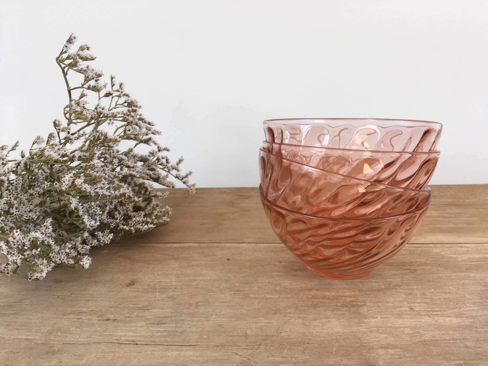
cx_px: 244
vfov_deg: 48.2
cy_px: 183
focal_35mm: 29
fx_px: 409
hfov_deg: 61.7
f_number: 2.2
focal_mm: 4.15
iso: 25
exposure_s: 1/50
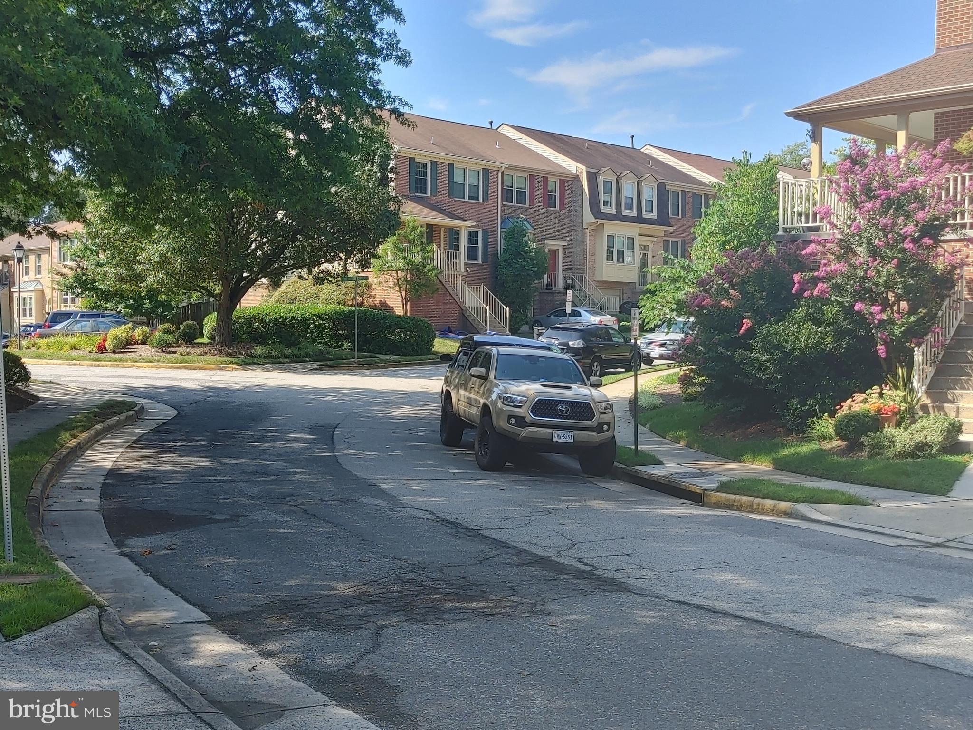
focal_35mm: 41
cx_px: 486
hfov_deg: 45.8
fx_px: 1152
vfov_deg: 35.1
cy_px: 365
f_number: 1.8
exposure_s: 1/750
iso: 50
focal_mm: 5.58
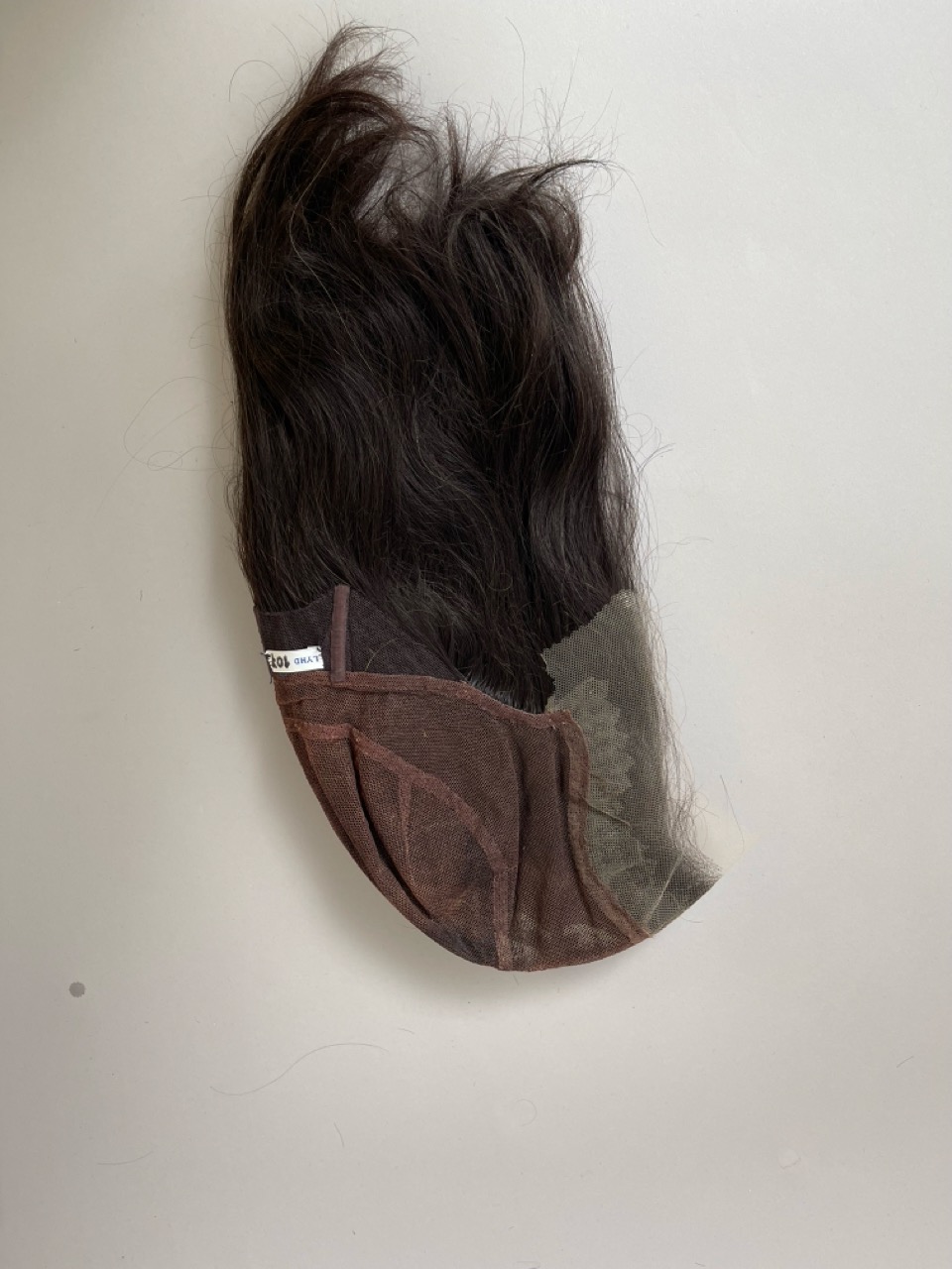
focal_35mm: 25
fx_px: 917
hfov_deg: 54.9
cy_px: 634
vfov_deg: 69.4
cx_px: 476
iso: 80
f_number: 1.6
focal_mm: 5.1
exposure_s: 1/121
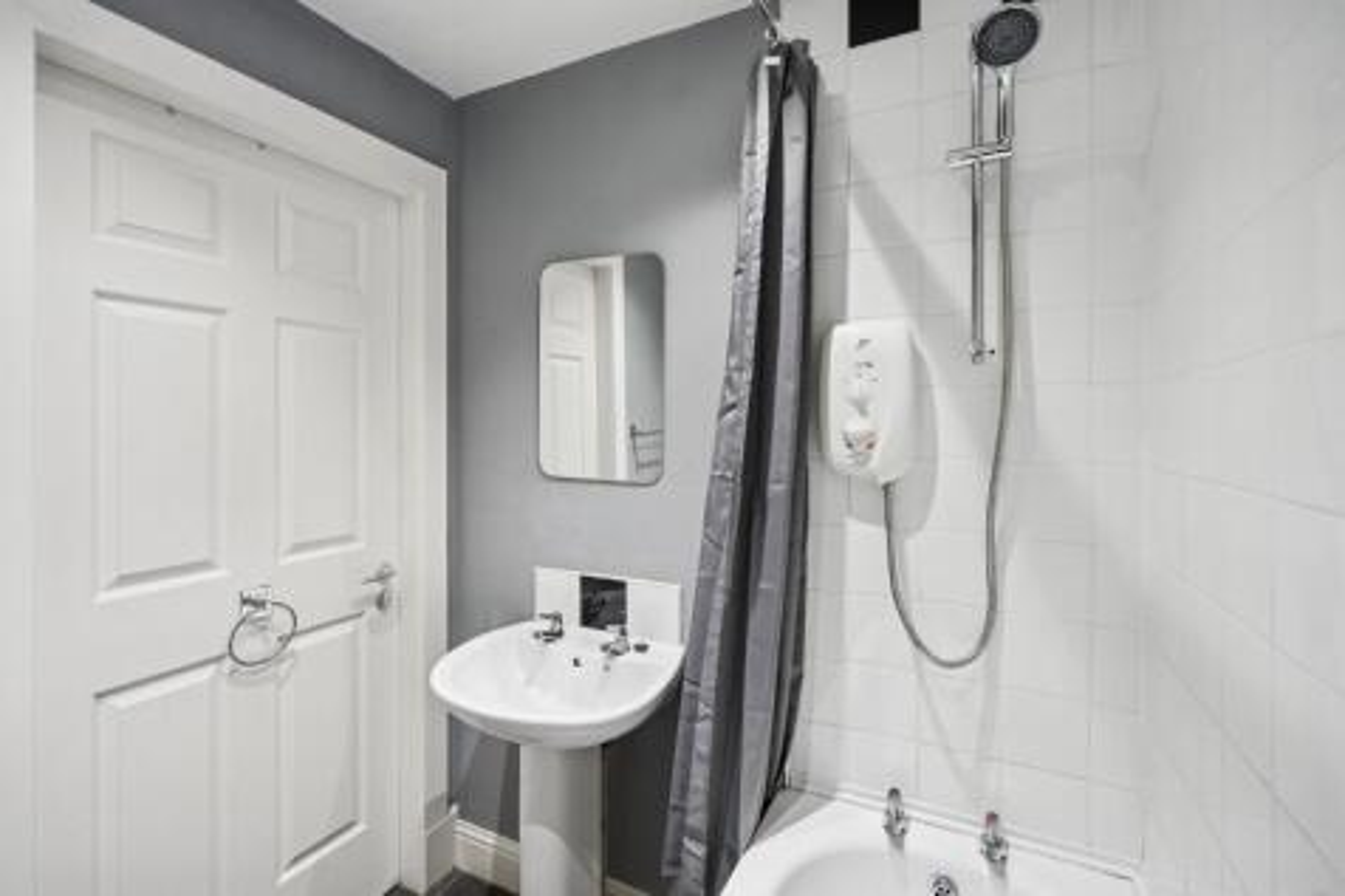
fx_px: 598
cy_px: 448
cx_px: 672
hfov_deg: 96.8
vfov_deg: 73.7
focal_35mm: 16
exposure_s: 1/60
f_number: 4
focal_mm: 16
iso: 800
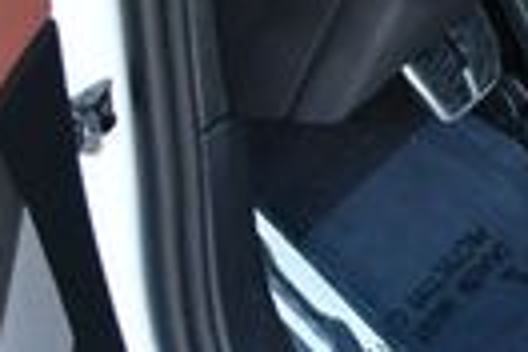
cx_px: 1080
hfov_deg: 10.7
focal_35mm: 175
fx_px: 2566
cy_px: -152
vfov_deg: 7.7
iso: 800
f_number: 3.5
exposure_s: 1/200
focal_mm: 18
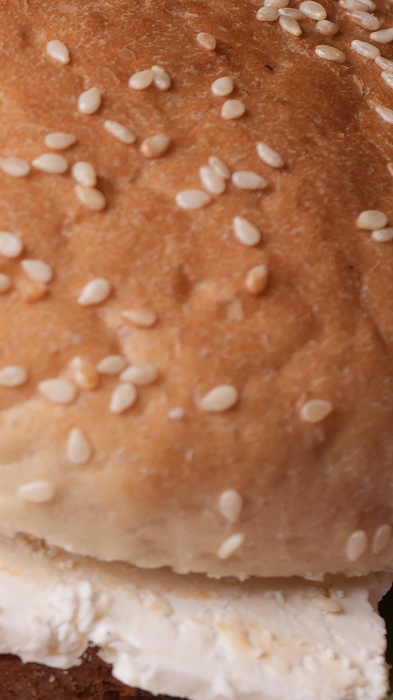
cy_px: 751
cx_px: -739
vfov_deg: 8.1
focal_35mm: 265
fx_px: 4912
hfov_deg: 4.4
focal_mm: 45
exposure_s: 1/250
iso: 160
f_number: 4.5
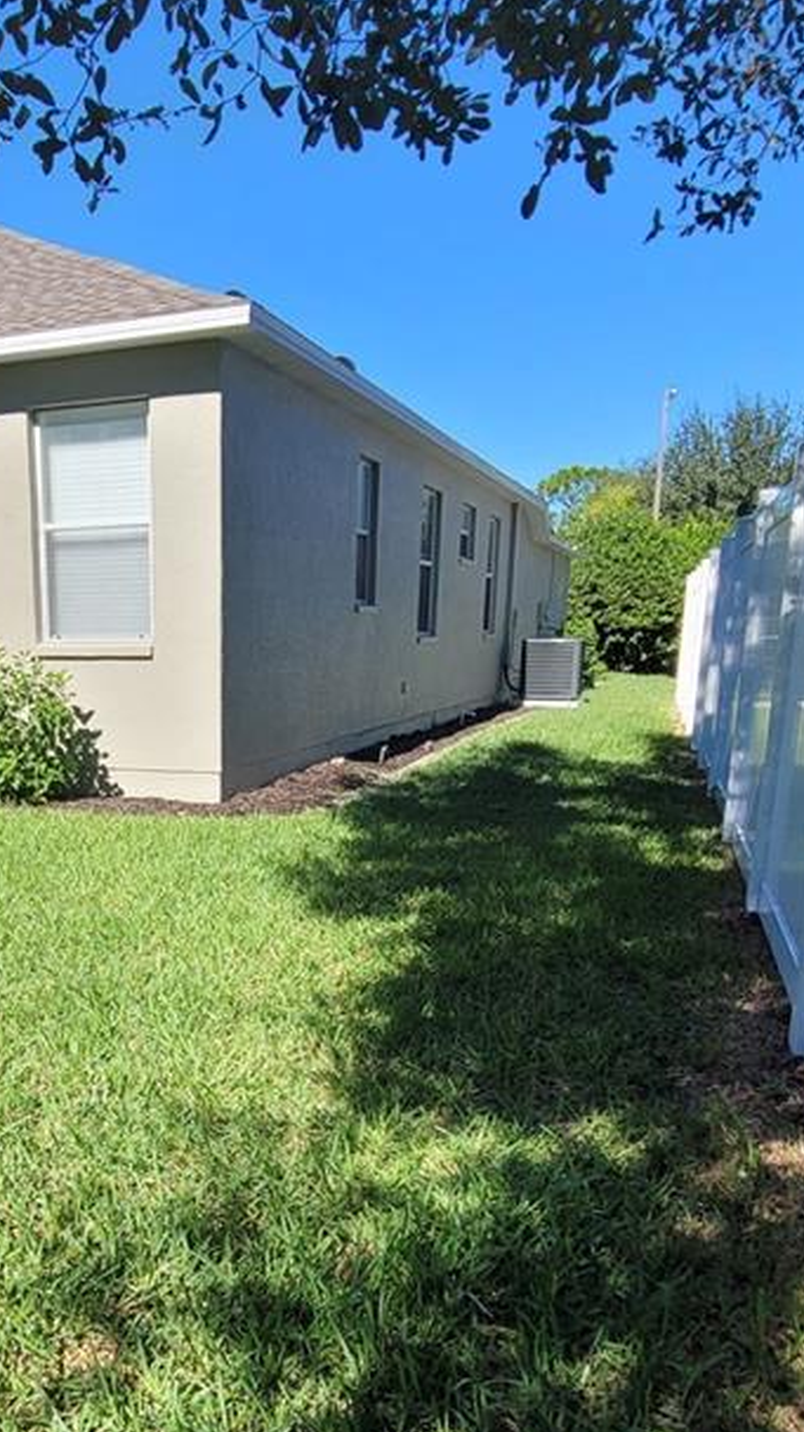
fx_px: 1062
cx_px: 198
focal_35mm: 28
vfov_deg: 66.1
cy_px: 955
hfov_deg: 40.3
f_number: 2.2
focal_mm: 2.2
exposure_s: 1/1053
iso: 64
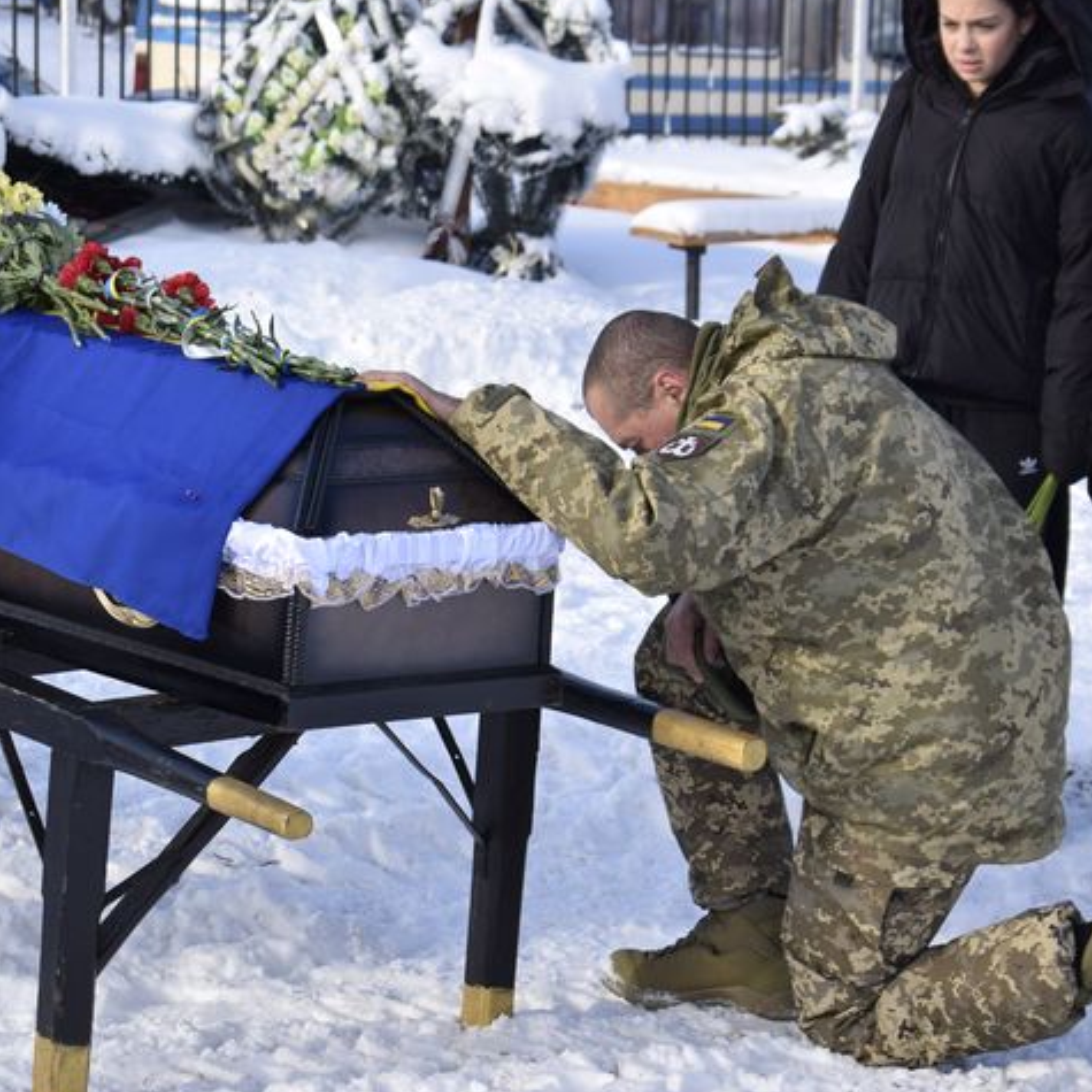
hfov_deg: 15.7
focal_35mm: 111
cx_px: 453
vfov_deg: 15.7
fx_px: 3950
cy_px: 546
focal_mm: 55
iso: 200
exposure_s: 1/640
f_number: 5.6
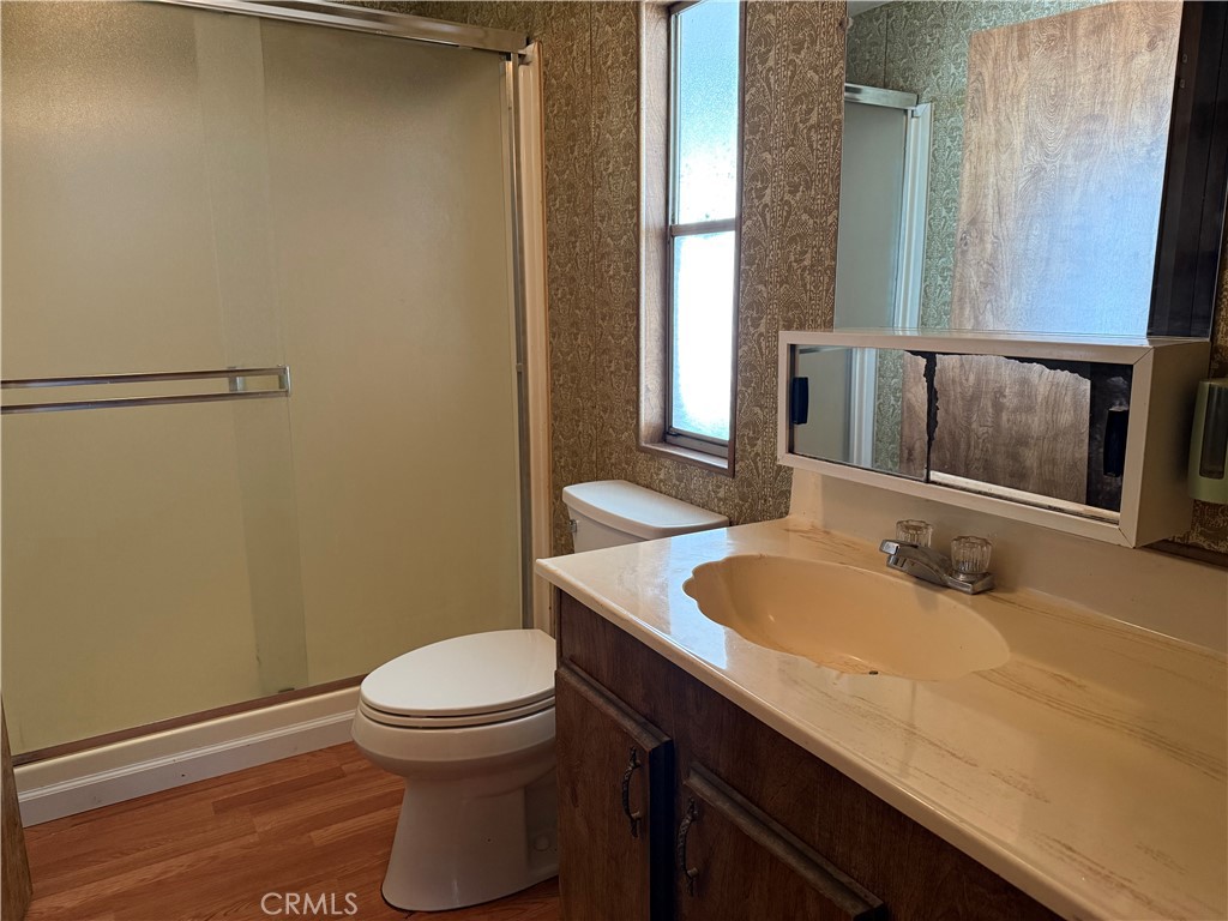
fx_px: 851
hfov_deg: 71.6
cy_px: 460
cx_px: 614
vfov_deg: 56.8
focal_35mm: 24
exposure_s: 1/60
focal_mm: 6.76
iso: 320
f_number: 1.78
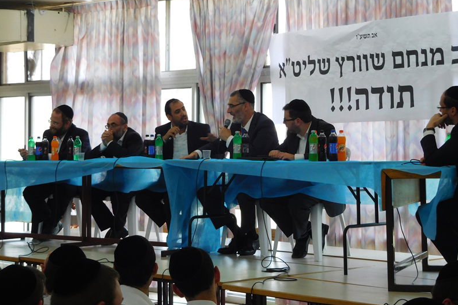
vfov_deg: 16.3
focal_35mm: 84
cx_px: 229
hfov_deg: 24.2
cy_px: 147
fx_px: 1069
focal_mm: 14.3
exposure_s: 1/30
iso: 180
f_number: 4.6
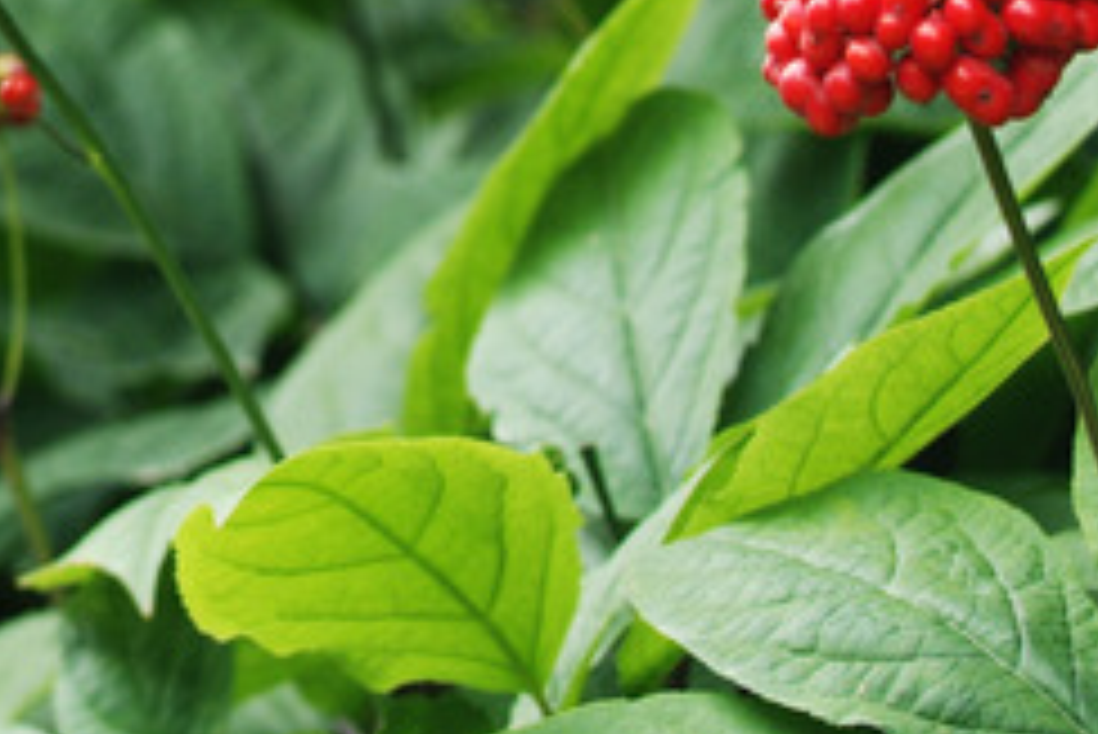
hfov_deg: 5.0
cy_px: 65
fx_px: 12603
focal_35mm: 413
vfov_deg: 3.3
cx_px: 122
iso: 200
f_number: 4.8
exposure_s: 1/250
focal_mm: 86
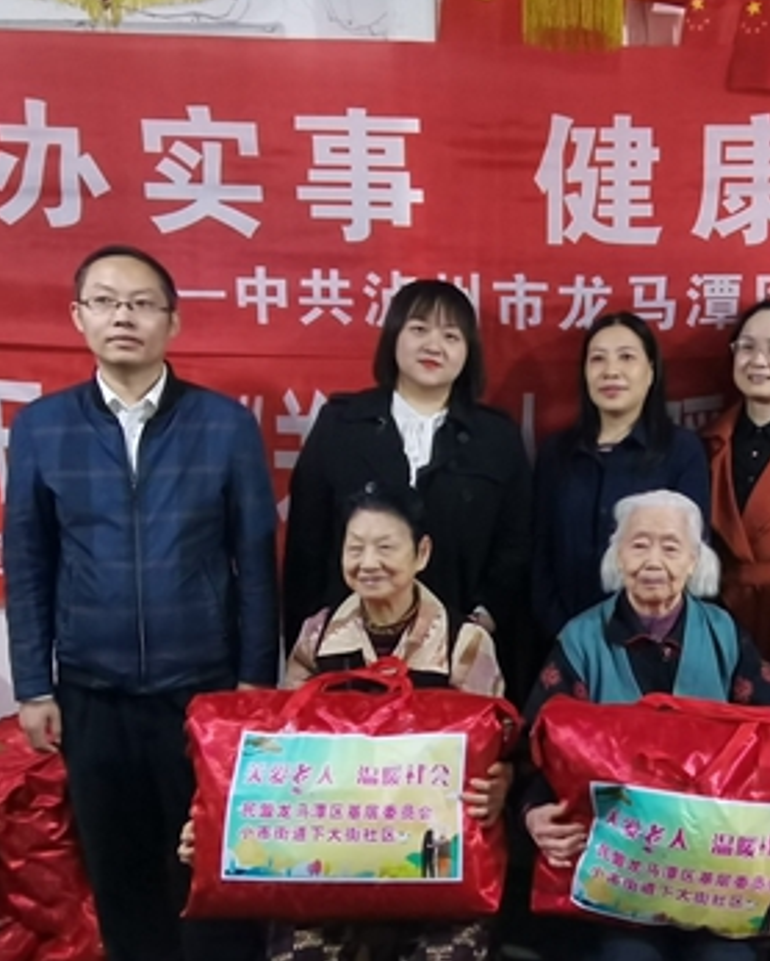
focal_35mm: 36
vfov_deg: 49.8
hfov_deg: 39.6
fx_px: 1025
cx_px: 612
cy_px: 590
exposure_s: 1/16.7
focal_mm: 1.78
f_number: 2.4
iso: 640
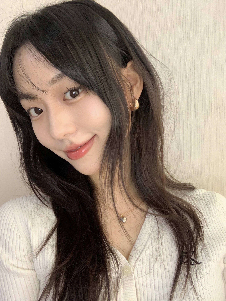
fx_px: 279
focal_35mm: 32
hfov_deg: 44.2
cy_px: 150
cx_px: 113
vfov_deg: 56.8
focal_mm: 2.87
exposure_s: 1/41
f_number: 2.2
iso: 125
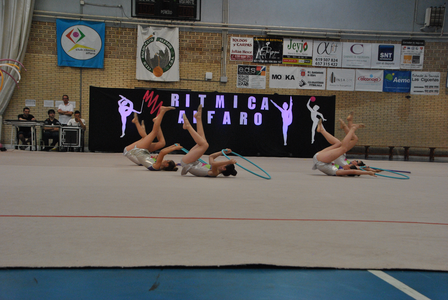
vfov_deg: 26.6
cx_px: 224
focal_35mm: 51
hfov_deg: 38.8
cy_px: 150
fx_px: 635
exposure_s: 1/160
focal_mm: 34
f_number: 6.3
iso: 800
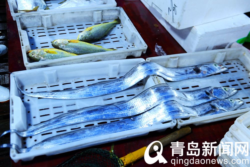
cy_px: 84
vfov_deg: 36.9
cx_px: 125
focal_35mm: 36
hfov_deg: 53.1
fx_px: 250
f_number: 3.5
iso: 320
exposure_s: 1/50
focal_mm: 36
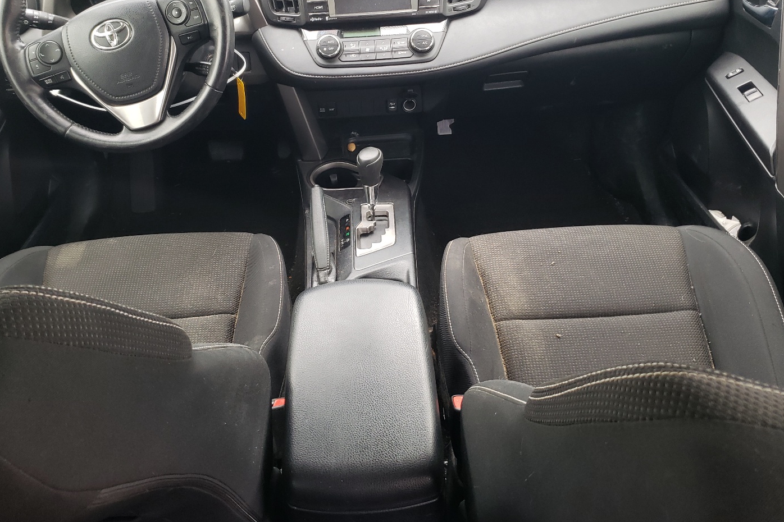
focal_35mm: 31
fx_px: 675
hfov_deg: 60.2
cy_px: 196
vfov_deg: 42.0
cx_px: 357
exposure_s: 1/100
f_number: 1.5
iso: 62
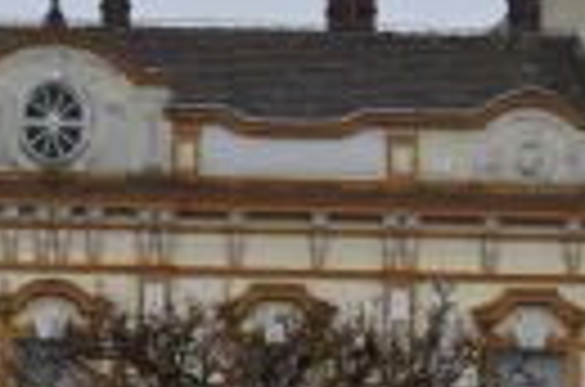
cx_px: 40
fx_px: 4224
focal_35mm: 261
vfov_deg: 5.2
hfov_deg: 7.9
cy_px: 484
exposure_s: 1/250
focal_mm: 55
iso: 280
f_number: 6.3
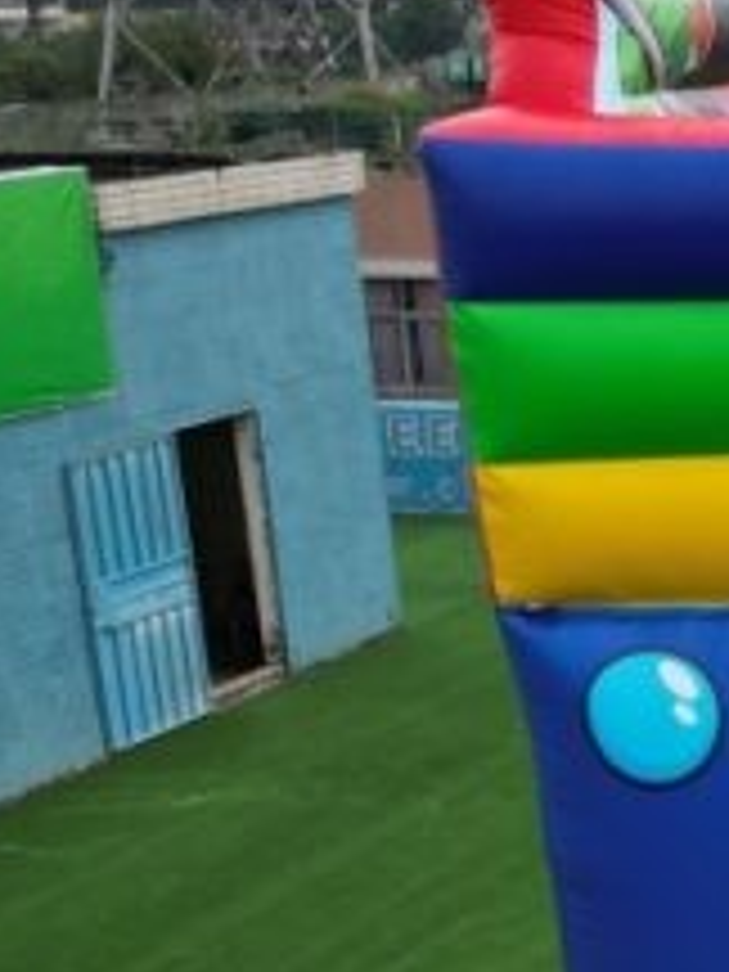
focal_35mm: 114
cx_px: 1755
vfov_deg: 17.0
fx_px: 3201
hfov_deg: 11.0
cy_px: 873
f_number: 1.7
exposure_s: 1/3200
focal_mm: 6.72
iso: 160
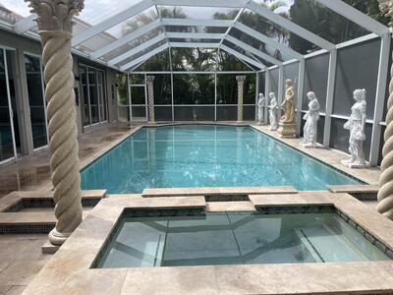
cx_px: 196
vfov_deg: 53.1
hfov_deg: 67.3
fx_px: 295
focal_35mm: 26
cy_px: 148
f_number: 1.6
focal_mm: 4.2
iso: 32
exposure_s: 1/1825
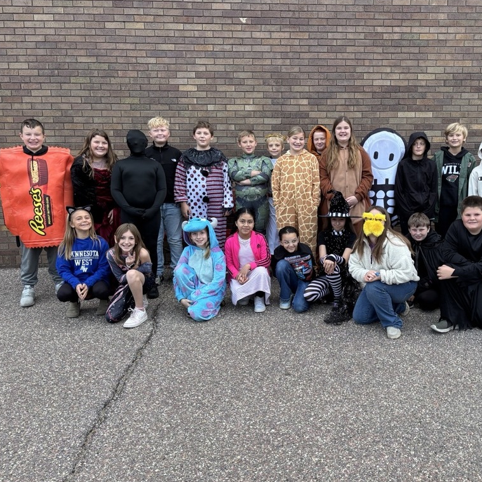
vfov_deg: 52.5
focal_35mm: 31
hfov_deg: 51.9
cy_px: 242
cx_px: 305
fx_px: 488
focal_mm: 5.96
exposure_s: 1/121
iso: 80
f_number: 1.6
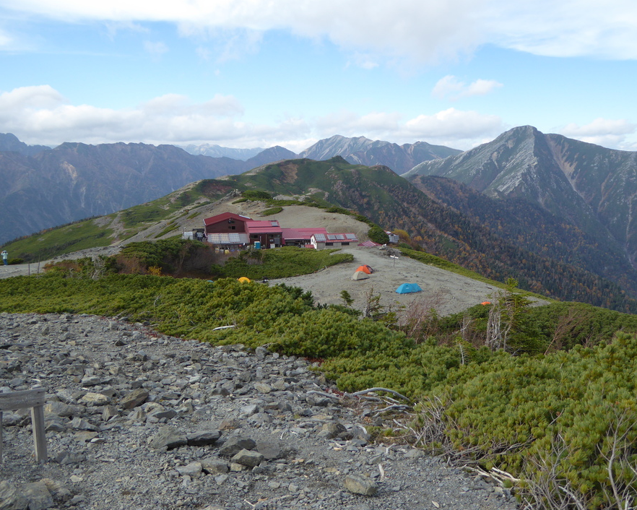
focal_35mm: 34
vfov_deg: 43.4
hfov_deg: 52.8
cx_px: 344
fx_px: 641
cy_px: 254
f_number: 3.5
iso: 100
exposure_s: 1/500
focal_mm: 5.4
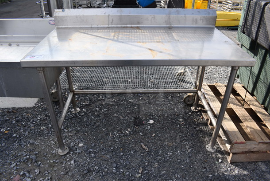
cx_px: 135
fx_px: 203
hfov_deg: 67.3
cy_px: 90
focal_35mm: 27
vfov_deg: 48.0
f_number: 8
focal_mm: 18
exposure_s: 1/250
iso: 180
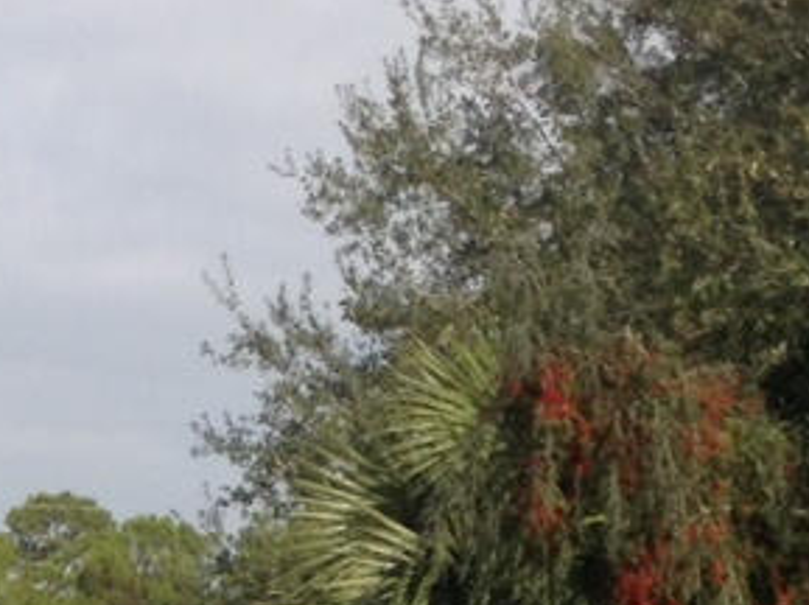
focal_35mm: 148
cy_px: 1104
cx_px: -132
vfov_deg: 9.5
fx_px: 3455
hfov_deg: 13.0
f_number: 2.4
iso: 32
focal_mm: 3.3
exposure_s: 1/1034
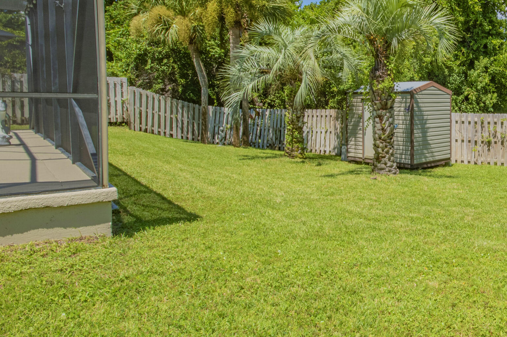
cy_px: 114
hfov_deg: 56.7
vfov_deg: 44.3
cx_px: 436
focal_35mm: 29
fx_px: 408
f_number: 14
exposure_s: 1/160
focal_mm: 10
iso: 250
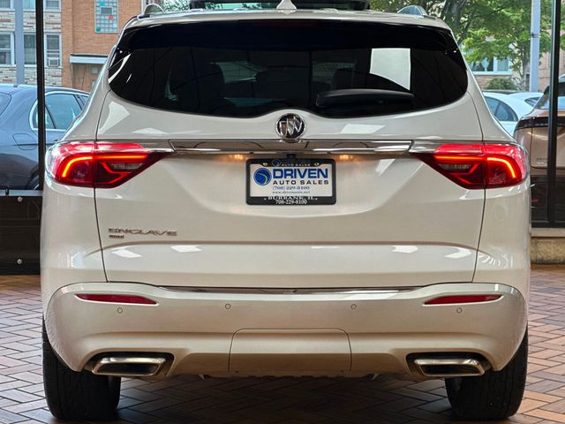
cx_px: 282
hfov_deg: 25.3
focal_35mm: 77
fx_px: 1257
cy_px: 212
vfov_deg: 19.1
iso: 200
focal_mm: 9
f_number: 2.8
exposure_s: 1/120
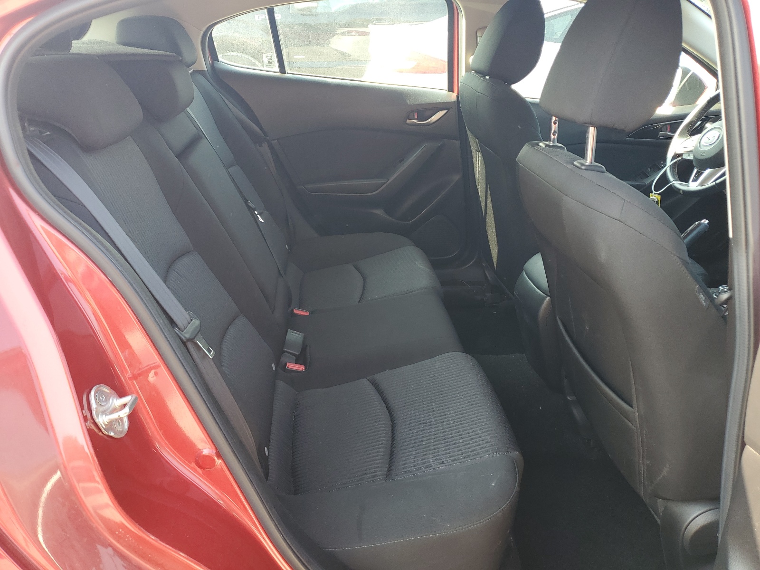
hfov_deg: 67.3
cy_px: 285
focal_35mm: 26
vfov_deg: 53.1
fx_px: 571
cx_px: 380
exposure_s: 1/120
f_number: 1.5
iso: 52
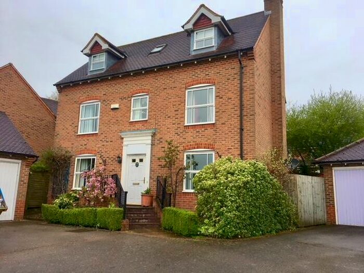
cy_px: 136
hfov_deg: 61.7
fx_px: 305
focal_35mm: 29
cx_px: 182
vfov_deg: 48.2
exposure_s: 1/718
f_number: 2.2
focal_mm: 4.15
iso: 25
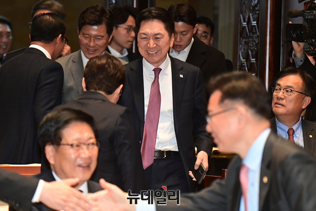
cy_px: 99
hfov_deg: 8.5
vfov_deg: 5.7
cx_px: 153
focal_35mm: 241
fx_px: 2116
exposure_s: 1/250
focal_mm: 220
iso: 3200
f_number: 5.3
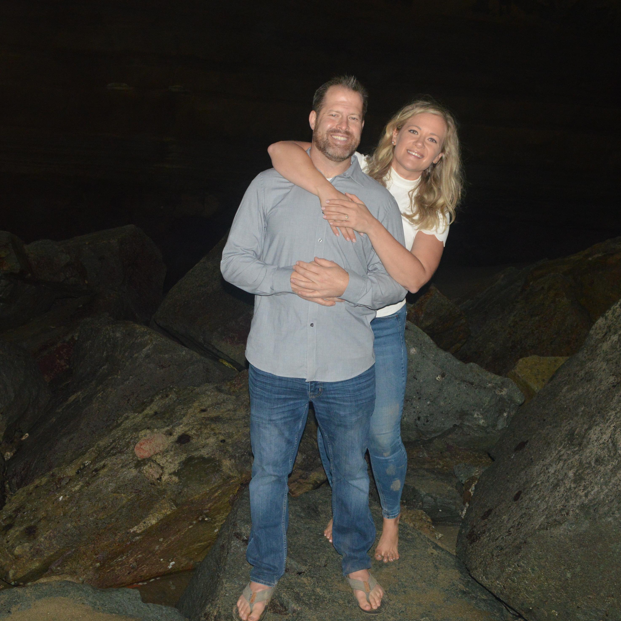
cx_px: 243
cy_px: 312
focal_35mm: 39
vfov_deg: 42.8
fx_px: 792
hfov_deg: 42.6
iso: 800
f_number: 8
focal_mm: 20
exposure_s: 1/60
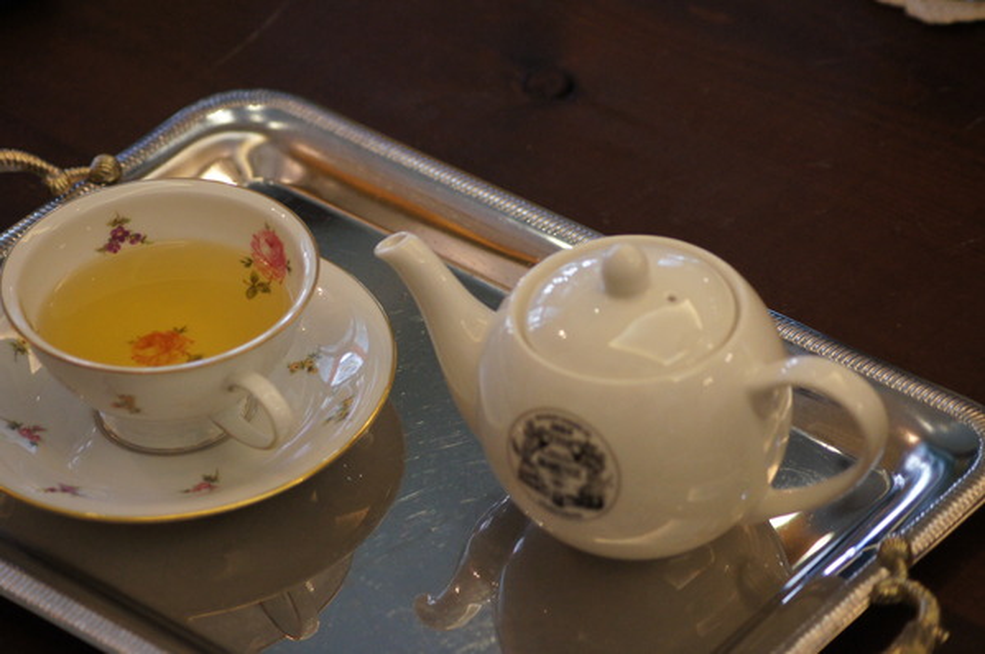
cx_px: 492
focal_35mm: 112
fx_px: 3075
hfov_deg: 18.2
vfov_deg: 12.2
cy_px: 327
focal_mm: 75
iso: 1600
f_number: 4
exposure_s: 1/80
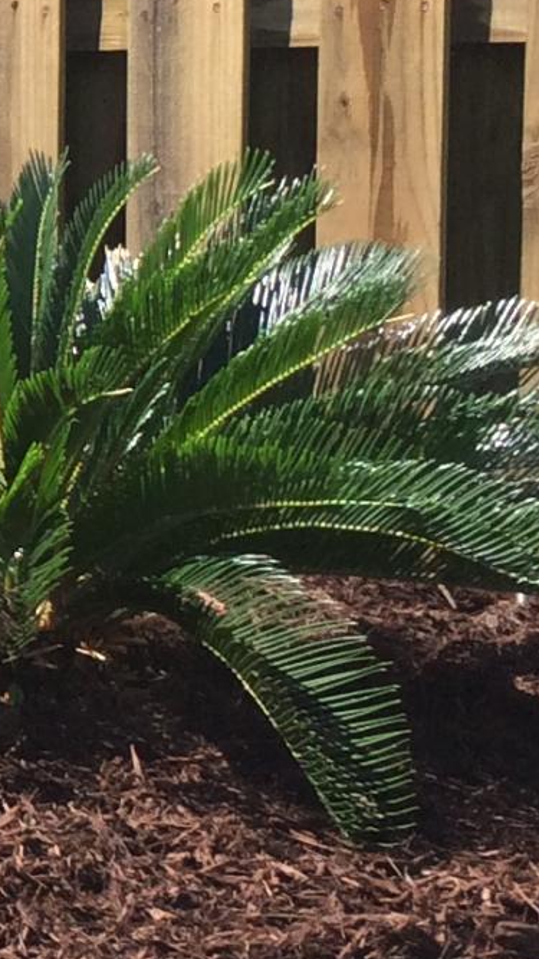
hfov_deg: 7.6
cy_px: 239
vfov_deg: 15.1
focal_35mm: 142
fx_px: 3609
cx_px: -1041
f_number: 2.2
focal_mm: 4.15
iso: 32
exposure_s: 1/641
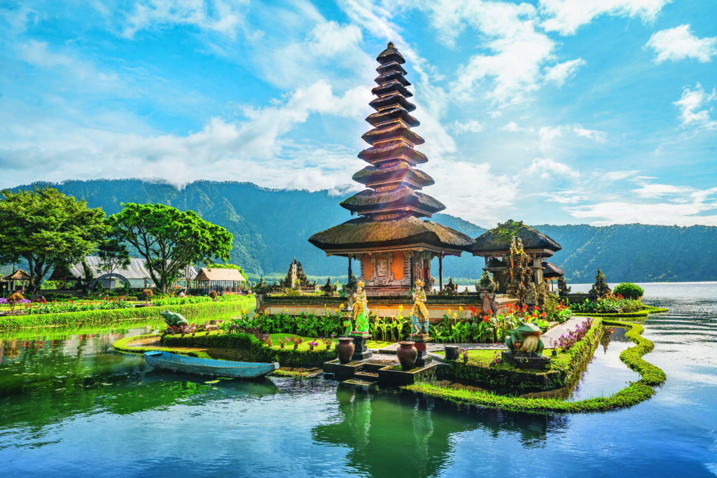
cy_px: 239
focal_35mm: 22
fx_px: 438
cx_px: 358
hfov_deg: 78.6
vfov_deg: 57.2
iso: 100
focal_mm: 22
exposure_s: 1/160
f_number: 10
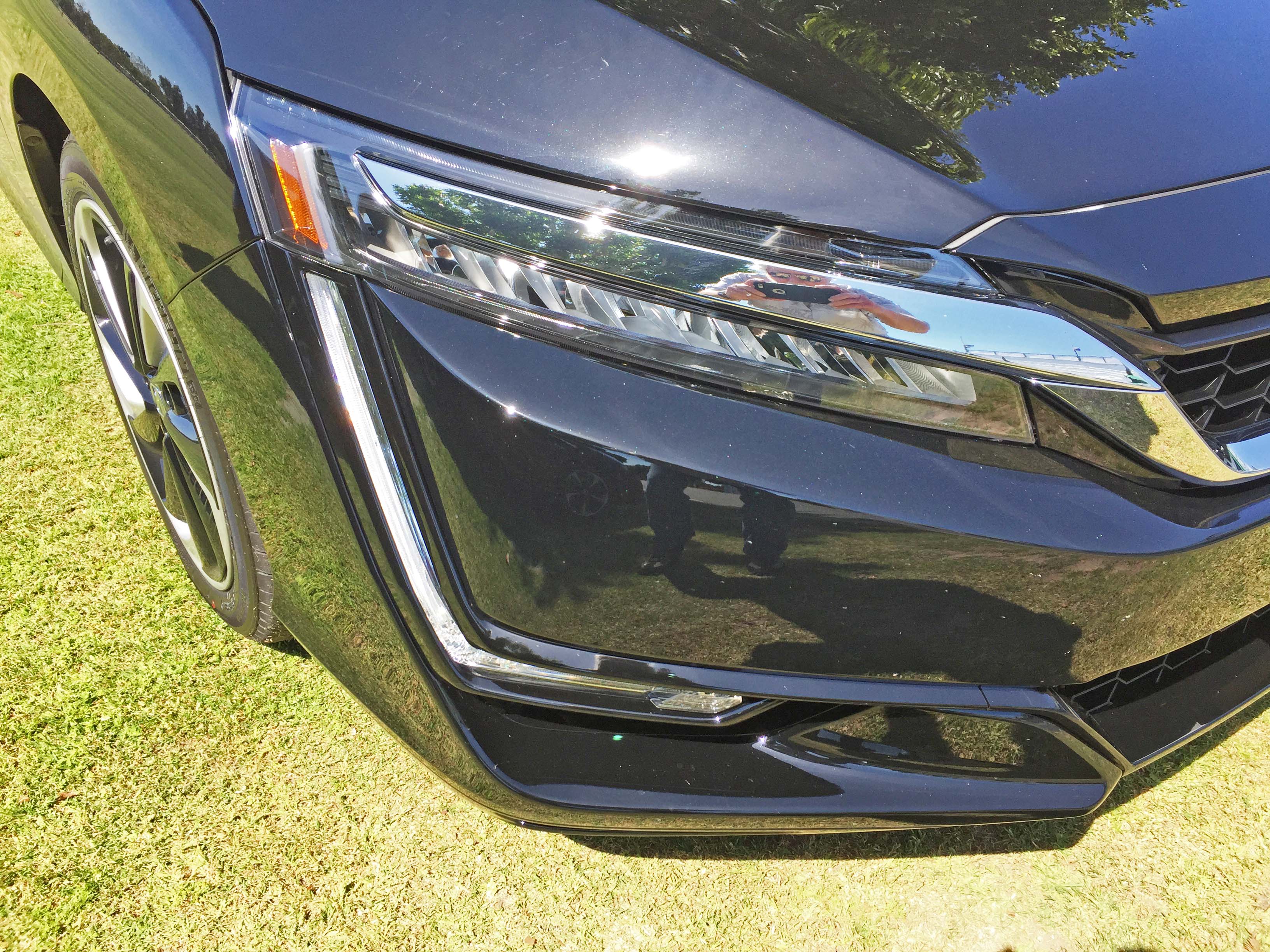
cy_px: 476
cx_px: 635
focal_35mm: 29
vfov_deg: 48.2
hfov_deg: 61.7
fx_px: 1064
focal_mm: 4.15
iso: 32
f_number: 2.2
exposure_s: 1/732
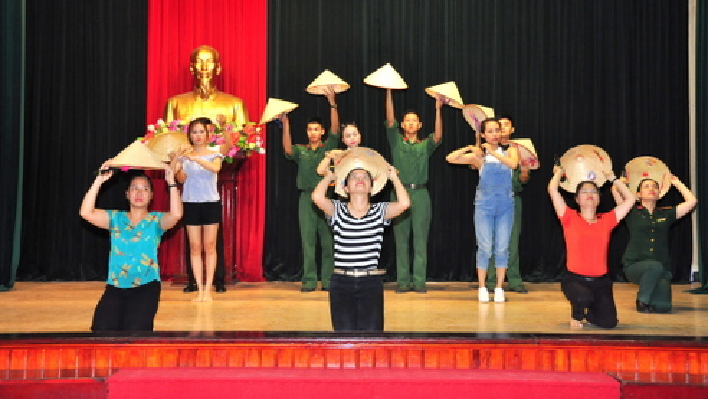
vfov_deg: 23.5
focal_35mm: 51
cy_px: 164
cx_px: 358
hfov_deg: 40.6
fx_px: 958
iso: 800
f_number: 5.6
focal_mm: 32
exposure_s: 1/60
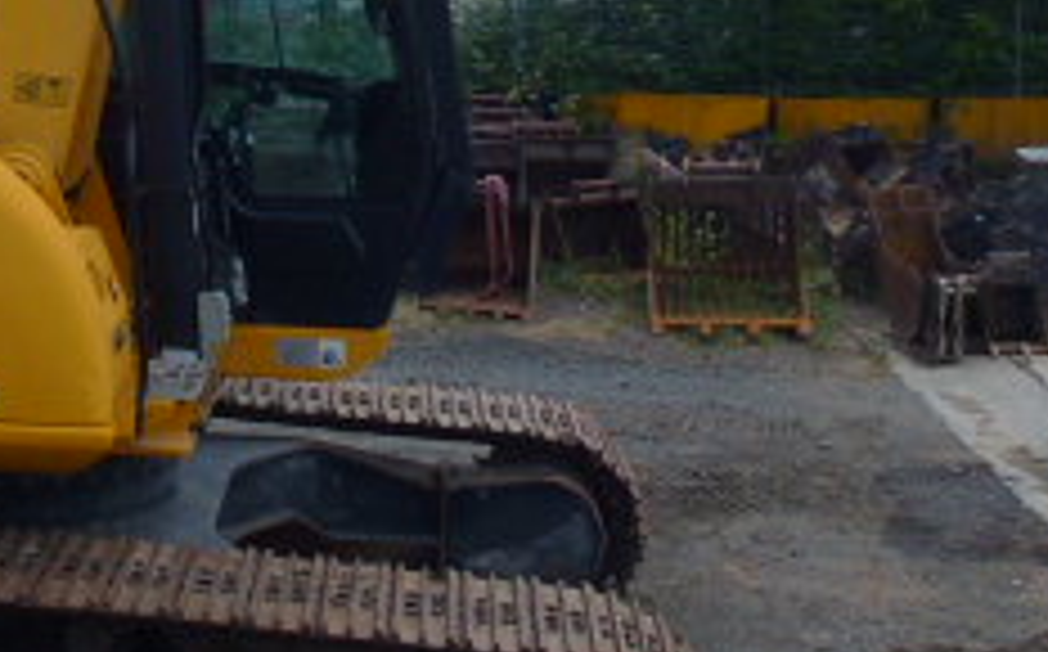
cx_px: 112
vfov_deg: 17.9
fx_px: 1997
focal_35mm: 70
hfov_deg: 28.3
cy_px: -76
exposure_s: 1/800
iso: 100
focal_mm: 4.3
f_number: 3.3
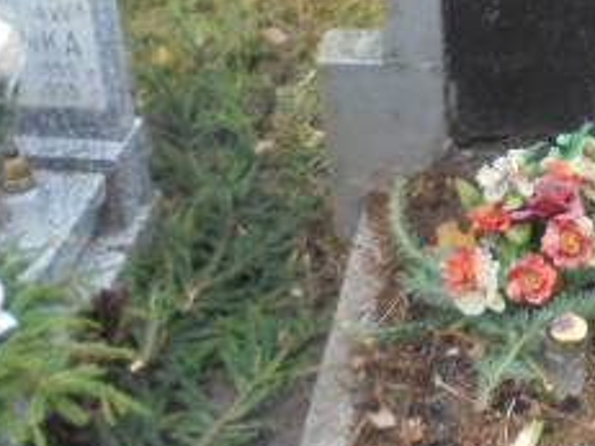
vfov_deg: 20.4
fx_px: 1237
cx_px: 543
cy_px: 155
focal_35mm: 72
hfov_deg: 26.1
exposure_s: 1/30
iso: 200
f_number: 3.5
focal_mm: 4.6
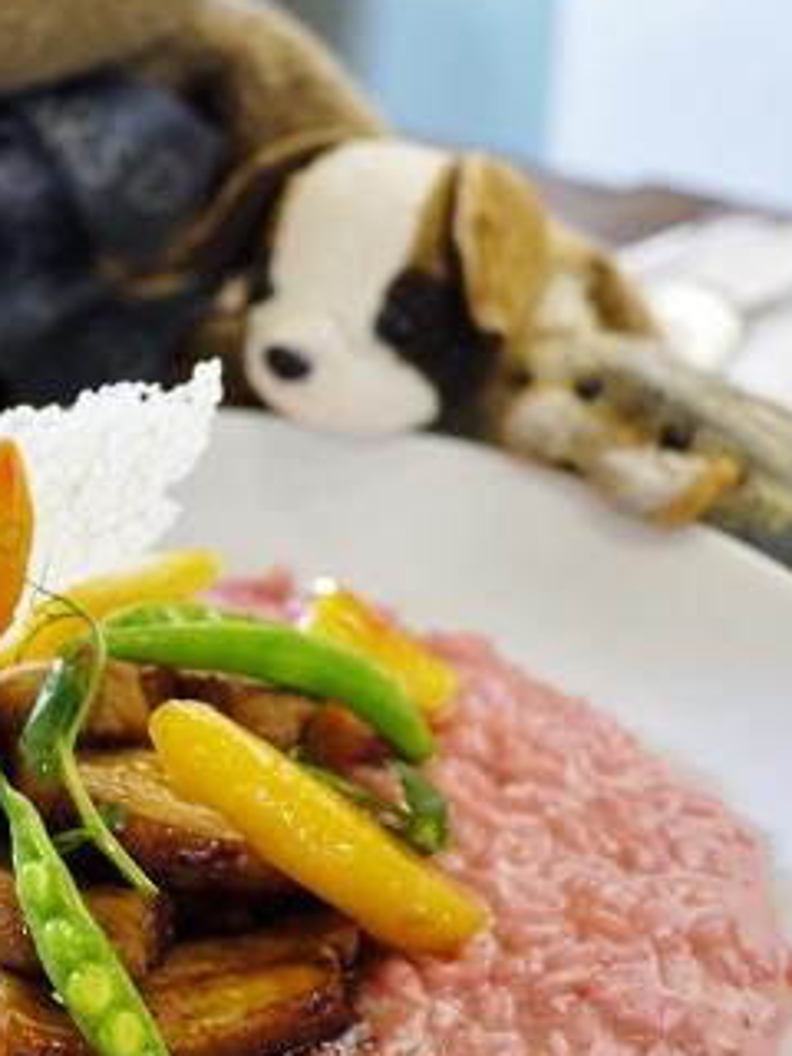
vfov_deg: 34.3
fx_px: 1708
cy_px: 432
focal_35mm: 56
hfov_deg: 25.6
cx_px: 142
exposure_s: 1/13
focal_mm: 14
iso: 400
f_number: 2.5
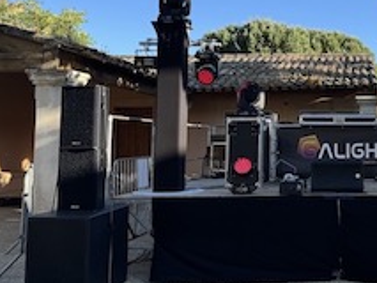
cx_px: 350
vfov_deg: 32.1
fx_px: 490
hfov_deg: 38.7
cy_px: 104
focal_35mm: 45
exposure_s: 1/1311
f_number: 1.78
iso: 80
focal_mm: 6.76
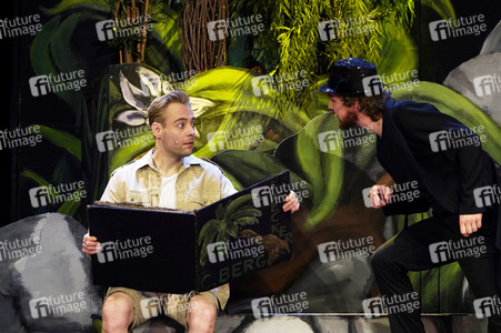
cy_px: 166
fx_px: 2781
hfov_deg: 10.3
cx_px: 250
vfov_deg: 6.9
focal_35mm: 200
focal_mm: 200
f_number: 5.6
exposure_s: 1/200
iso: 1600
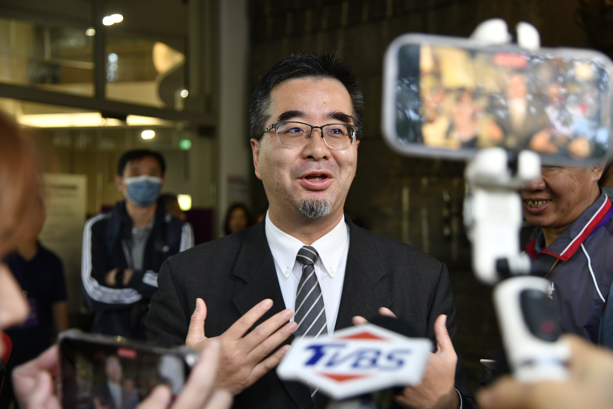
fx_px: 851
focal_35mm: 50
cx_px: 306
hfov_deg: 39.6
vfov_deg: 27.0
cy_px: 204
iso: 640
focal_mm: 50
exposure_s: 1/180
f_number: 4
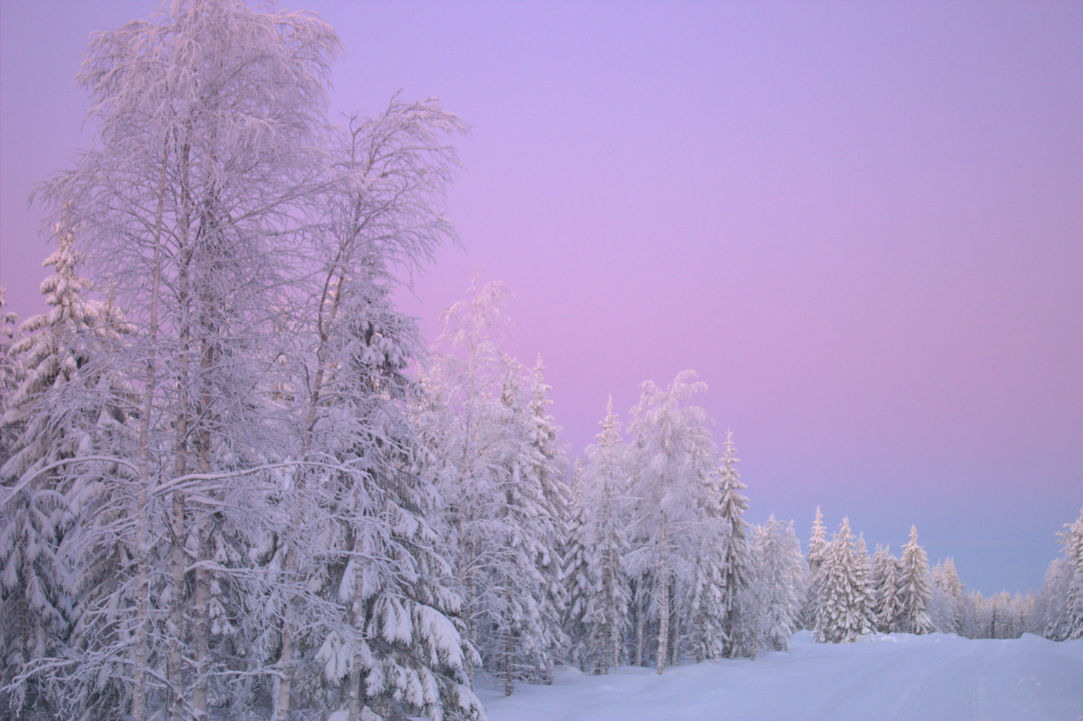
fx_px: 2225
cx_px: 542
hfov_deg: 27.4
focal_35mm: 74
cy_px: 360
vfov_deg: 18.4
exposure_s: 1/60
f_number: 5.6
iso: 400
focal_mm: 47
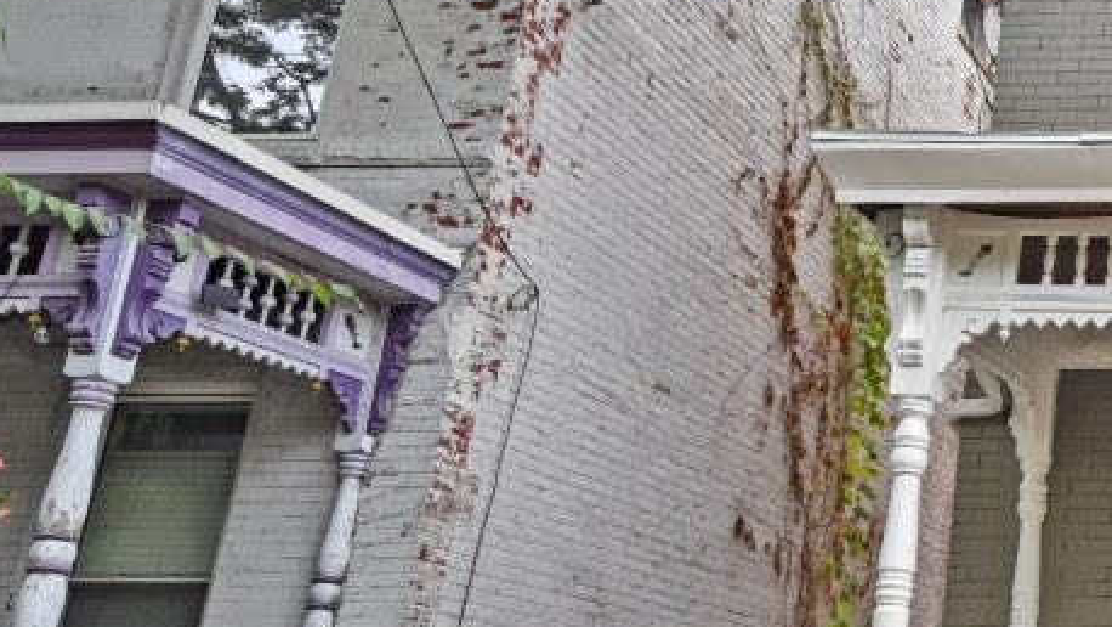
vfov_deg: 24.9
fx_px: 1416
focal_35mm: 48
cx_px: 1481
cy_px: 401
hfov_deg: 31.7
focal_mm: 14
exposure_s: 1/250
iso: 140
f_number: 5.6
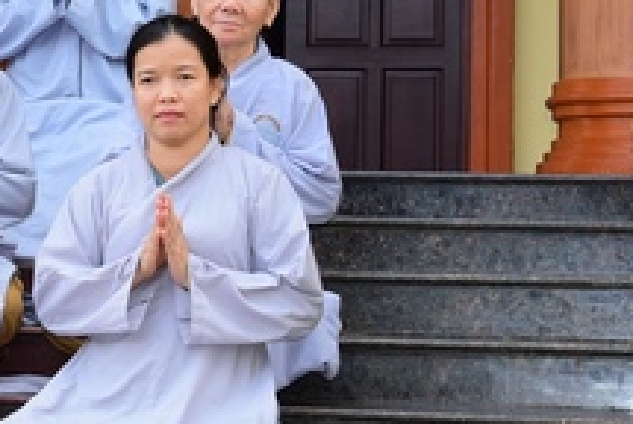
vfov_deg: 9.5
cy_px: 41
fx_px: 2553
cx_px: -118
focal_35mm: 145
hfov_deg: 13.7
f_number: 6.3
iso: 250
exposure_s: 1/125
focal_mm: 48
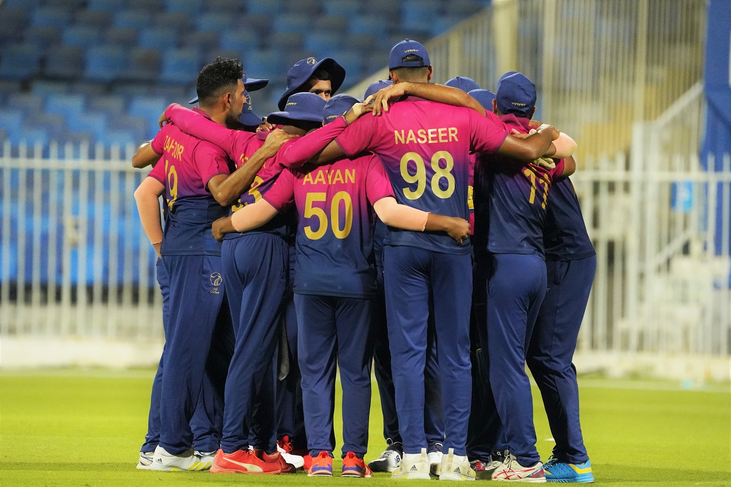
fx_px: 12181
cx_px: 366
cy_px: 244
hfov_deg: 3.4
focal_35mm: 600
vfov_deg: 2.3
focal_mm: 600
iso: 8000
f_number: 6.3
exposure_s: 1/500
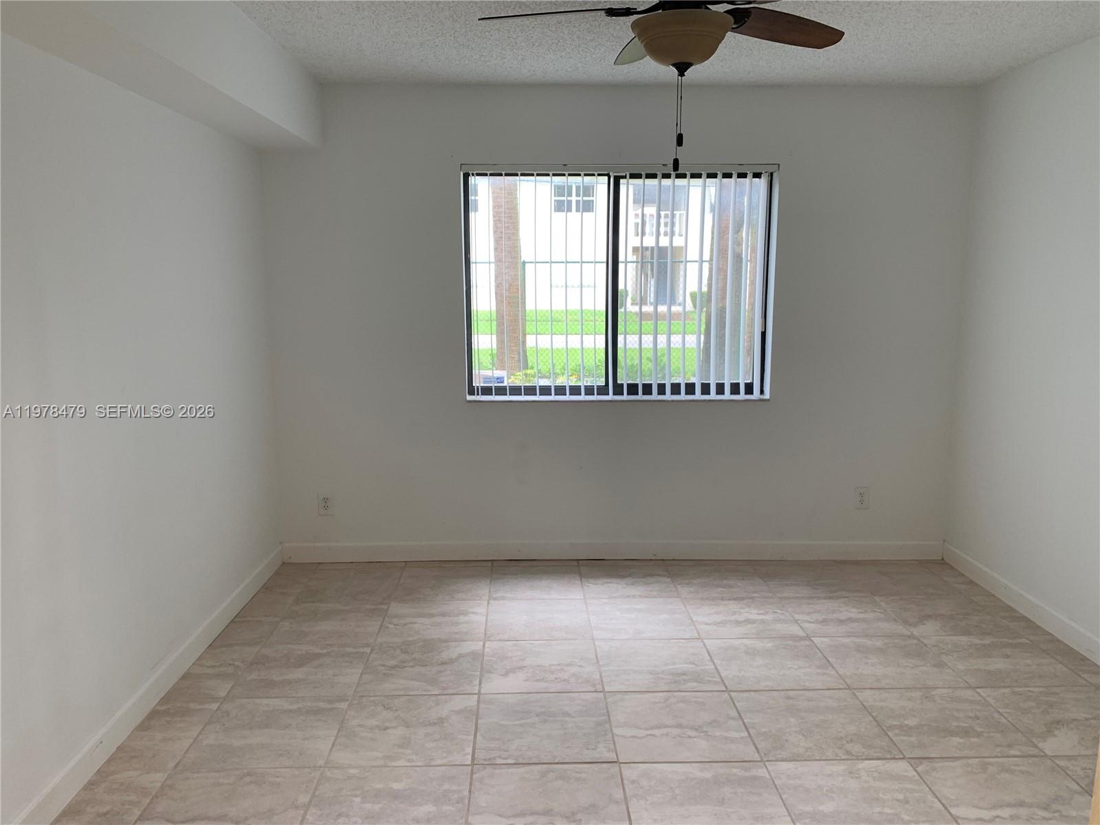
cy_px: 412
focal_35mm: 26
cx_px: 550
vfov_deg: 53.1
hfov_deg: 67.3
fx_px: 826
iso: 50
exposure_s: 1/60
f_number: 1.8
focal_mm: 4.25
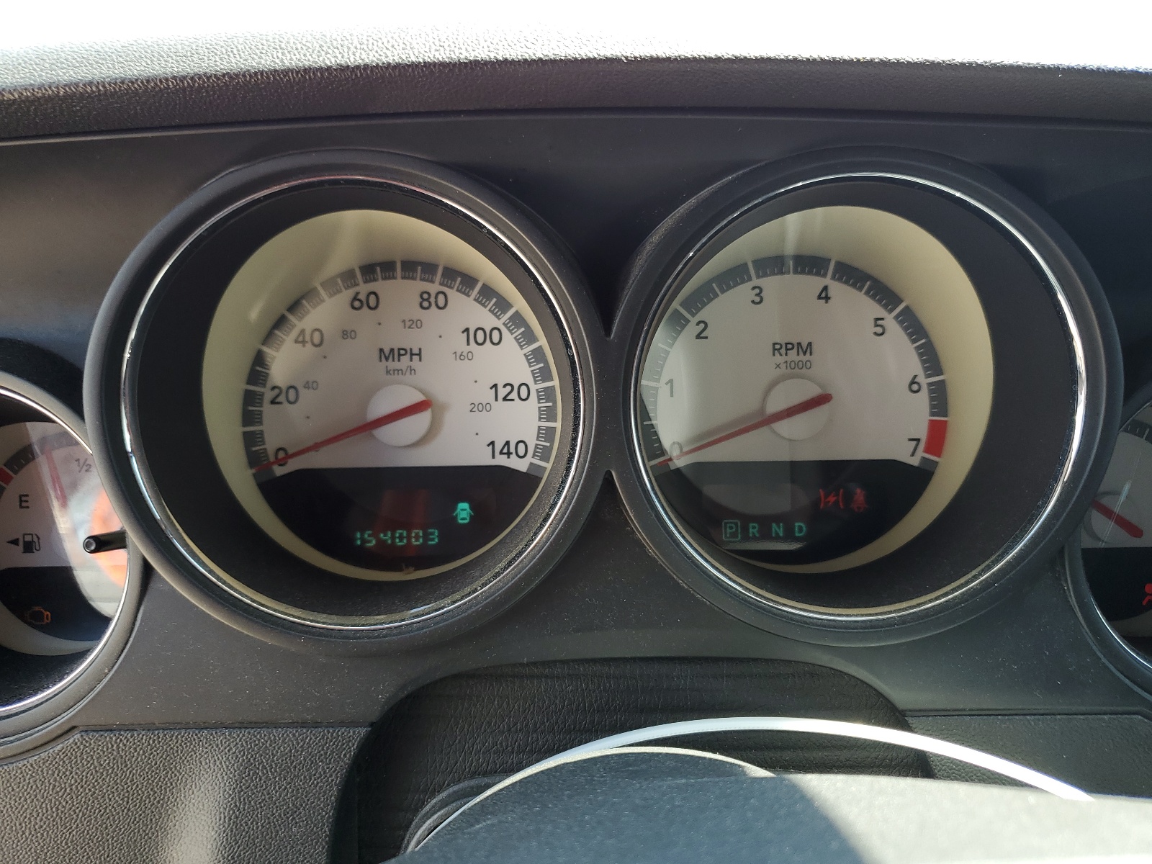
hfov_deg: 67.3
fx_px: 865
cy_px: 432
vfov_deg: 53.1
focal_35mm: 26
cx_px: 576
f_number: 1.5
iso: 50
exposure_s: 1/204
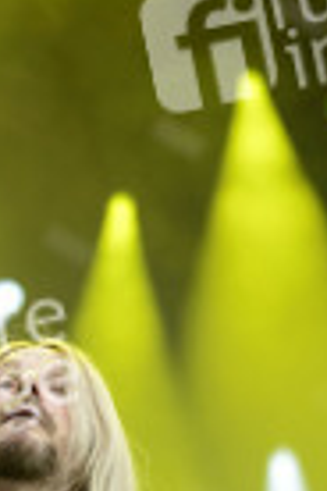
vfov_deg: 10.0
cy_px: 562
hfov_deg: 6.7
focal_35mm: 203
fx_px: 2766
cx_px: 0
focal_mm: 70
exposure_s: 1/800
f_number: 2.8
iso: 400
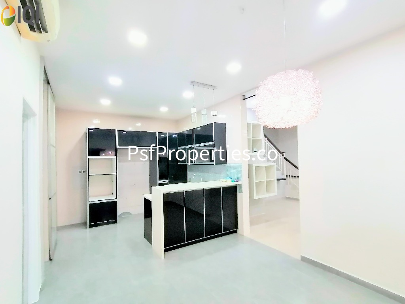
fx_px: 199
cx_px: 202
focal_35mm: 17
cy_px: 152
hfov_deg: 91.0
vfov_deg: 74.7
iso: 250
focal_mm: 1.78
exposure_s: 1/33.3
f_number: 2.4
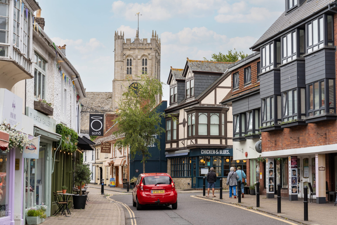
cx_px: 168
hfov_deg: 28.8
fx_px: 655
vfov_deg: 19.5
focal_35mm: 70
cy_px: 112
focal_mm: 70
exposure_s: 1/125
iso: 100
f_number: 5.6
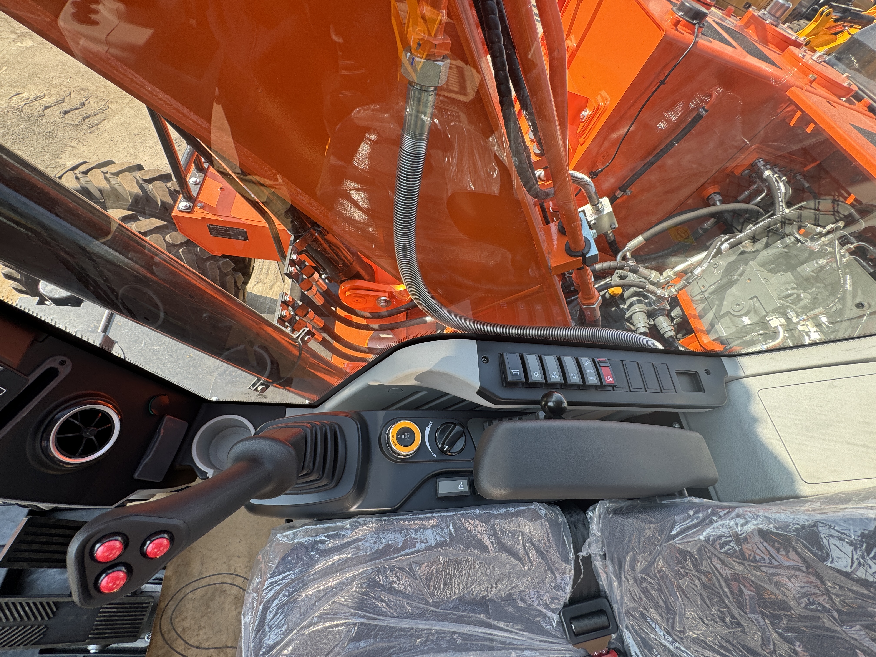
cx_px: 438
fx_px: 354
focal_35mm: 14
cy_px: 328
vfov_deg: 85.7
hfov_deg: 102.1
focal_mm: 2.22
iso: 40
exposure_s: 1/108
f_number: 2.2
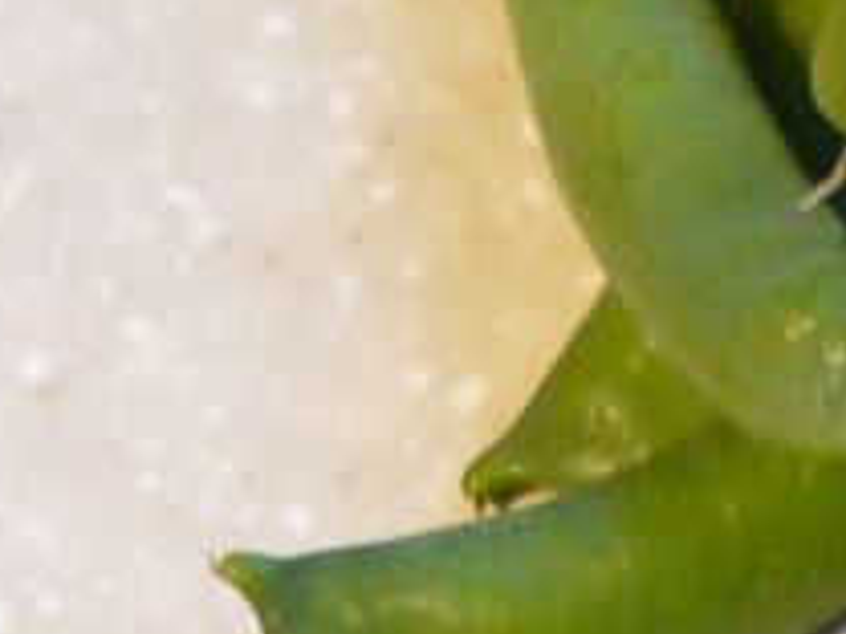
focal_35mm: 177
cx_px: 1956
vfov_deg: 8.4
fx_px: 4326
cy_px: 49
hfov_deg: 9.9
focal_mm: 6
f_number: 2.8
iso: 200
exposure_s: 1/25
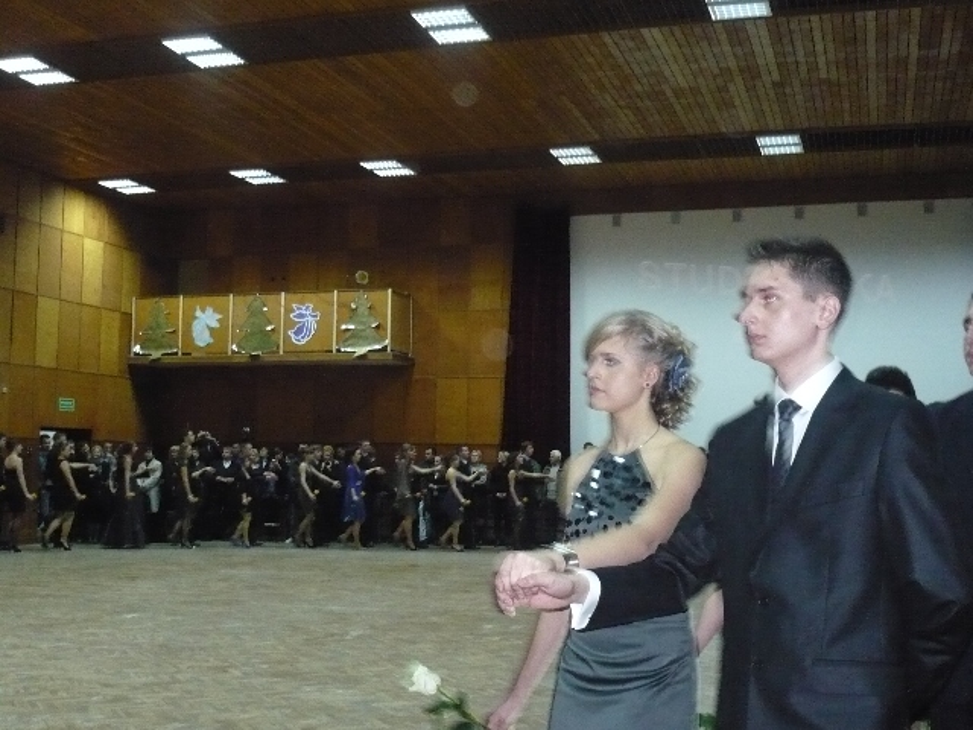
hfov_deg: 43.9
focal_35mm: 43
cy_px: 365
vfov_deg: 33.6
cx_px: 486
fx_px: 1209
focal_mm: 5.8
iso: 500
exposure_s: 1/30
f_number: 2.8
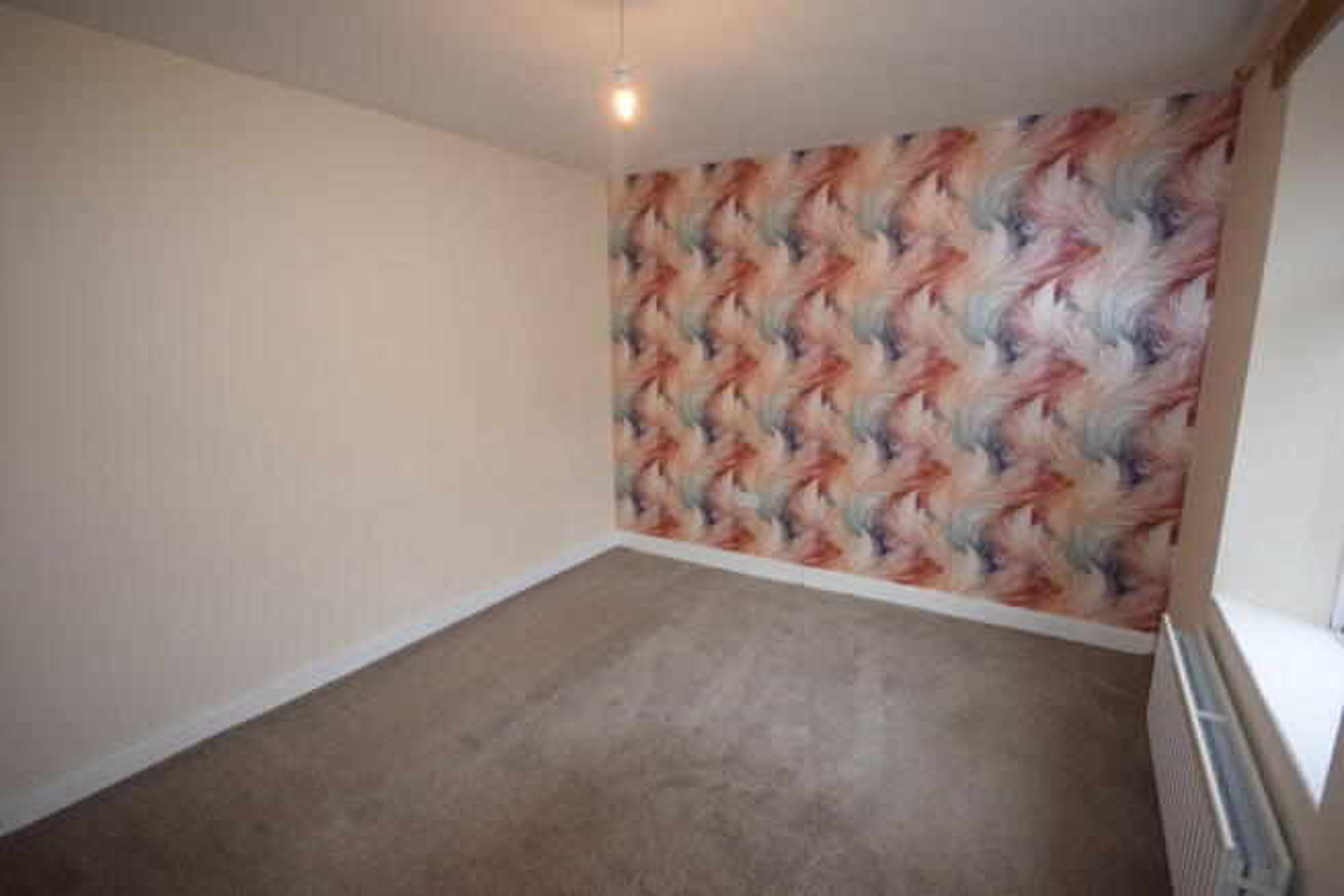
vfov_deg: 69.7
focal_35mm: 17
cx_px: 672
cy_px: 448
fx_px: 644
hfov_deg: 92.4
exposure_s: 1/60
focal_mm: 11.5
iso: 1400
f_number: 4.2
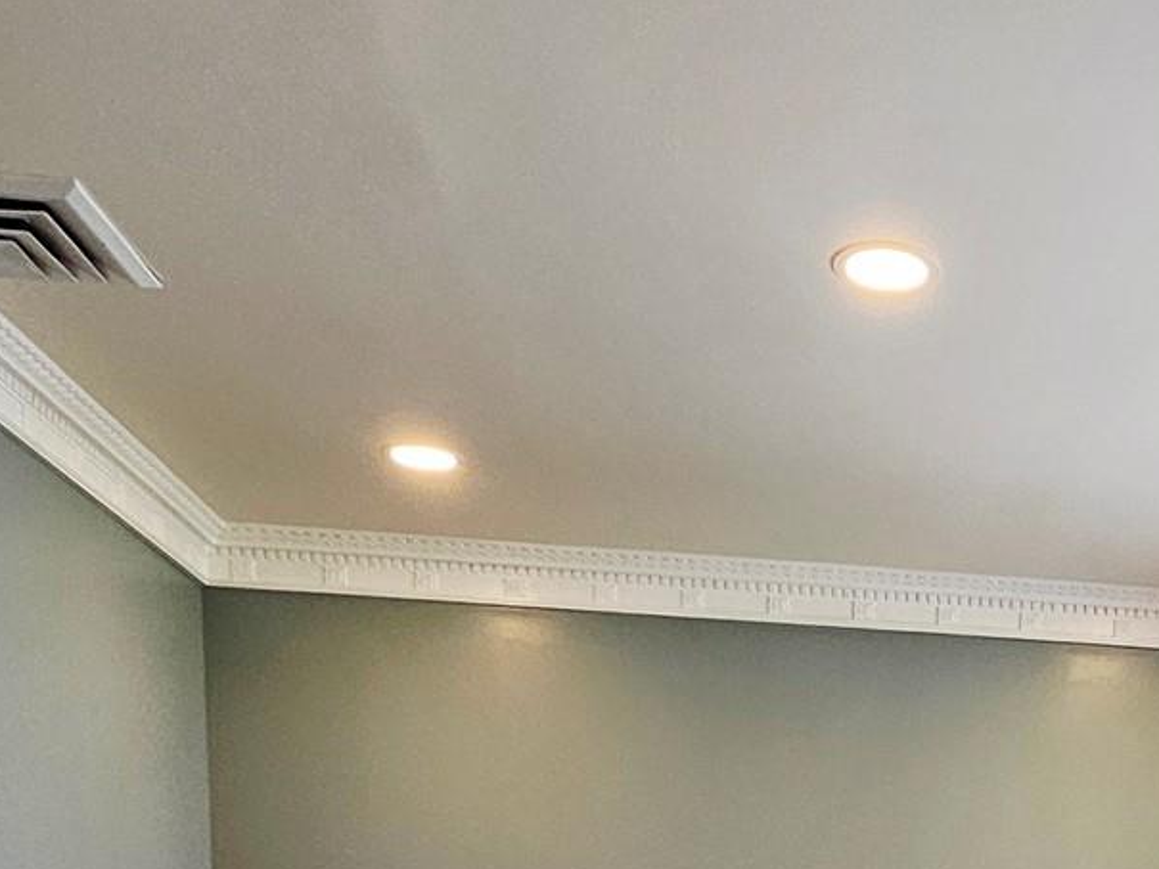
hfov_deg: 41.0
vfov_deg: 25.9
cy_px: 1248
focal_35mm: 44
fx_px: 1473
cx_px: 939
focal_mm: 1.7
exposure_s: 1/60.2
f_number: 2.2
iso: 64
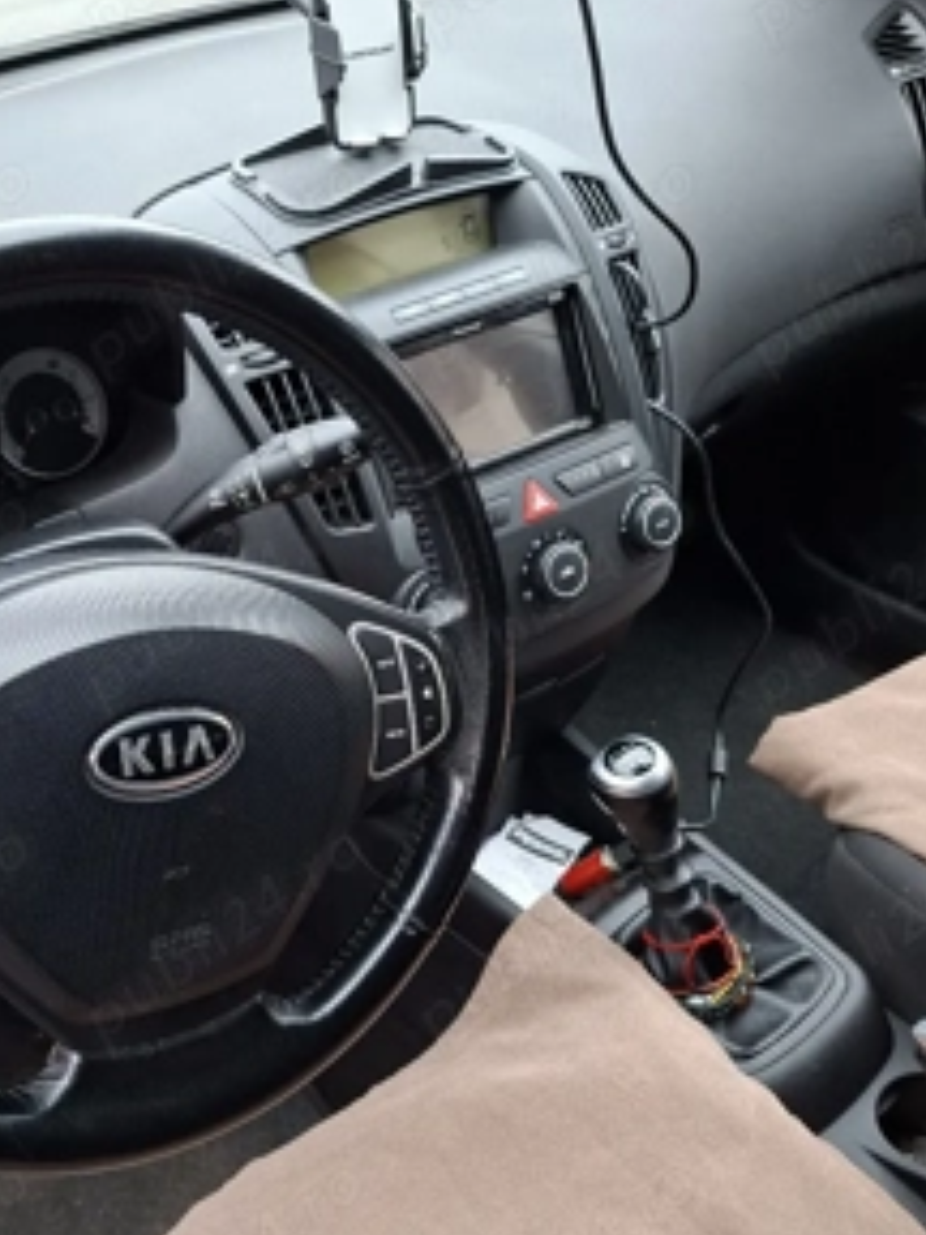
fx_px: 1141
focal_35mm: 32
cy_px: 652
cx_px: 309
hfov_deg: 43.5
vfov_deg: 56.8
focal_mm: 5.54
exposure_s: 1/50
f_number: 1.8
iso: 200
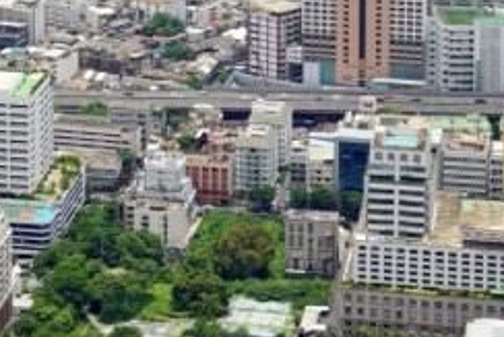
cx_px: -70
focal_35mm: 166
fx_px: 2326
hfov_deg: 12.1
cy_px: -310
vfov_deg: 7.9
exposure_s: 1/200
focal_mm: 27
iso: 100
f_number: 11
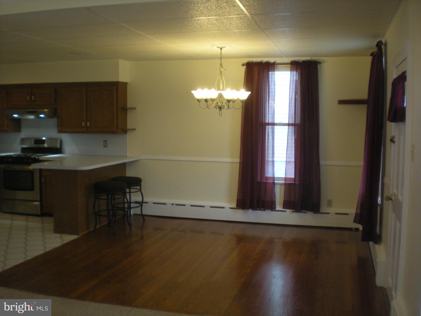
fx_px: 462
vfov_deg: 37.7
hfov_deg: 49.0
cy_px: 158
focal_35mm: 38
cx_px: 210
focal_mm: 6.3
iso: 197
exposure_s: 1/62.5
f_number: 3.1
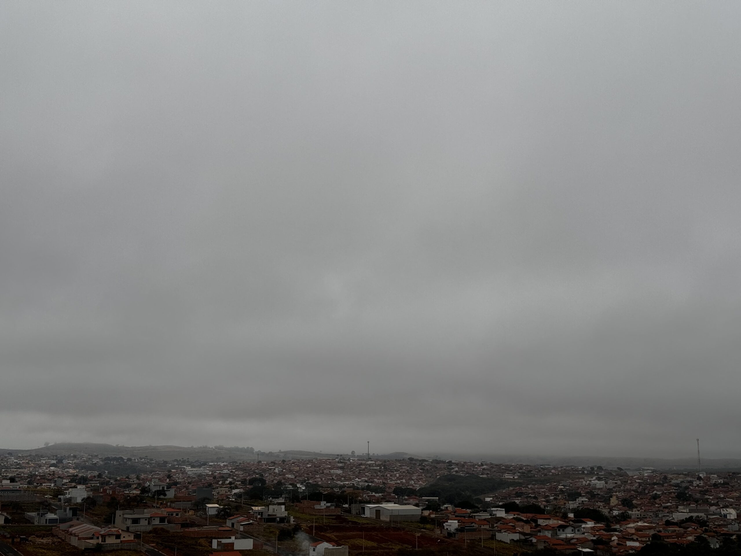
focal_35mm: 48
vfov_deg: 30.3
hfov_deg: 39.7
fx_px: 1028
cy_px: 278
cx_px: 370
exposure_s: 1/1524
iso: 64
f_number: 1.78
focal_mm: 6.76
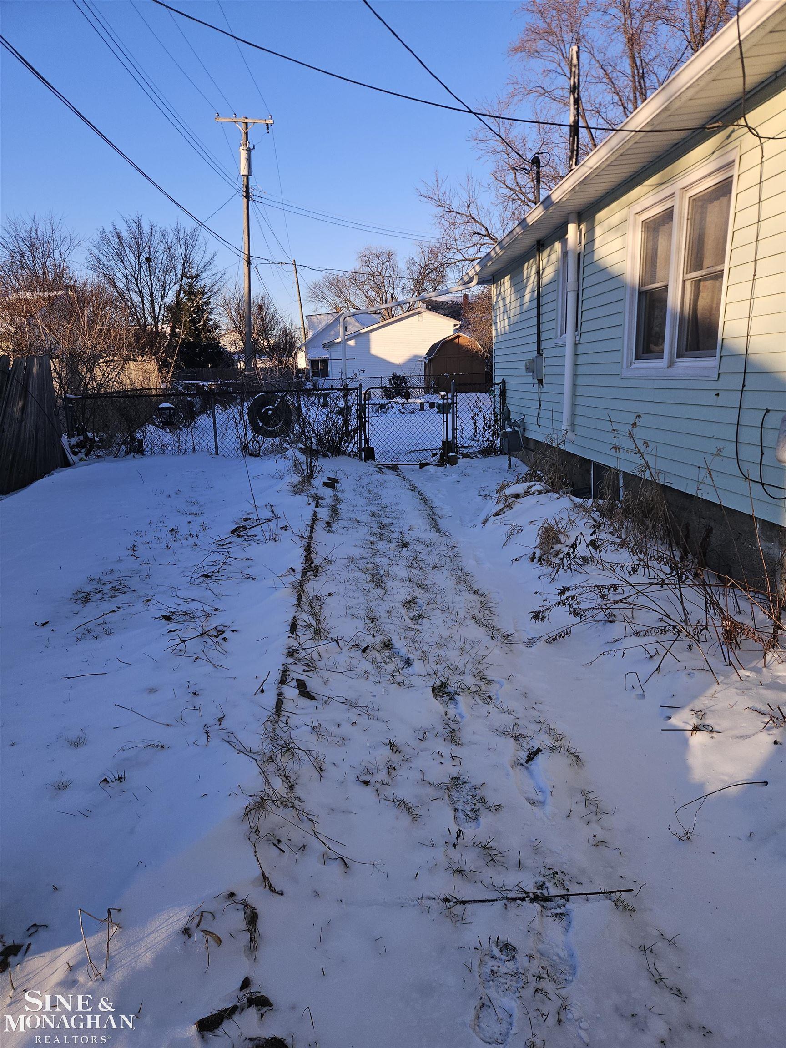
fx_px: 696
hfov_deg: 58.9
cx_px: 393
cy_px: 524
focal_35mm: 23
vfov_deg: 73.9
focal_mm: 5.4
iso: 25
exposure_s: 1/611
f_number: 1.8
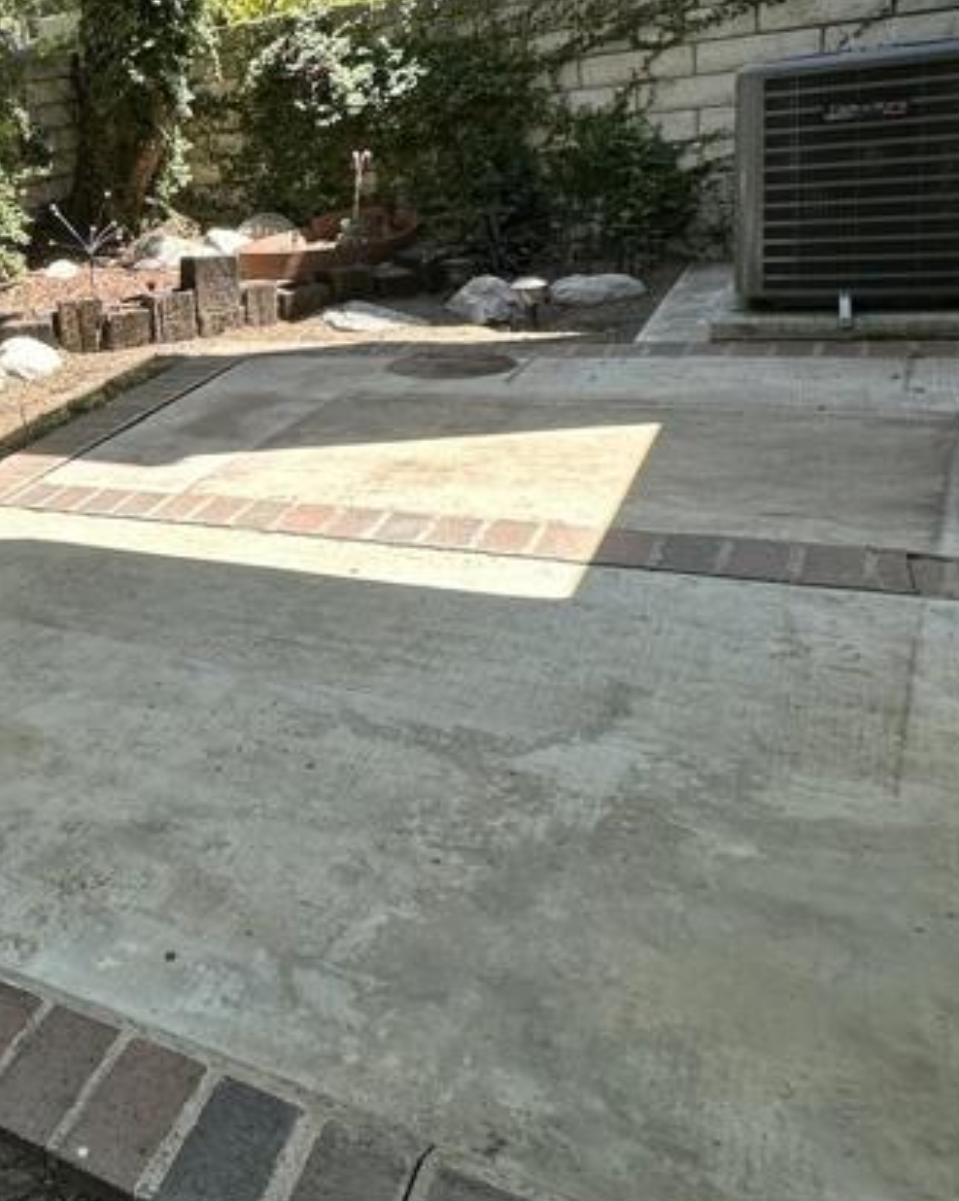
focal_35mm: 34
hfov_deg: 33.6
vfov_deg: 51.4
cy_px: 356
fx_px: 1208
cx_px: -236
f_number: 2.2
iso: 40
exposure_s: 1/354
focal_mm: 2.22
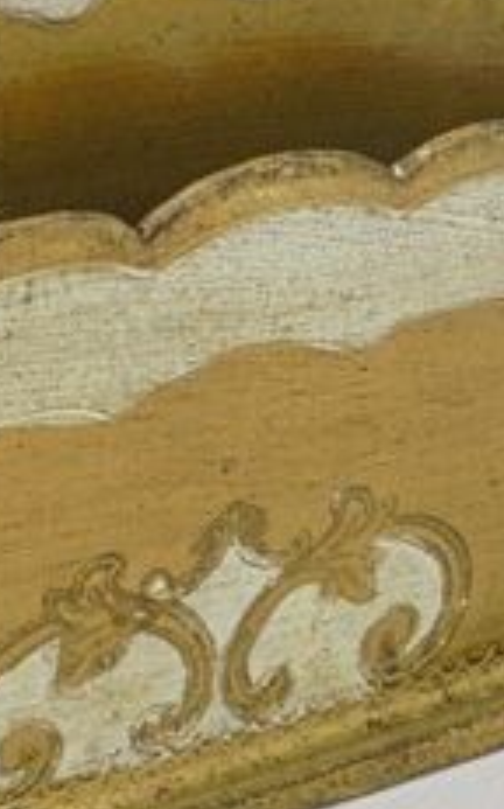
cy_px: -77
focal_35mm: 120
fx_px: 2642
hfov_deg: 10.8
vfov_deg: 16.9
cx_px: 65
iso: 100
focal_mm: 5.3
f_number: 3.7
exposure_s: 1/30
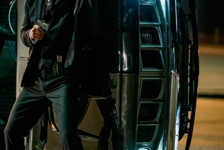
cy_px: 55
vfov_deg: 6.7
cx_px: 96
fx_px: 1282
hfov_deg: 10.0
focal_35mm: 206
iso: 2500
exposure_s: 1/320
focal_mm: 142
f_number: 2.8
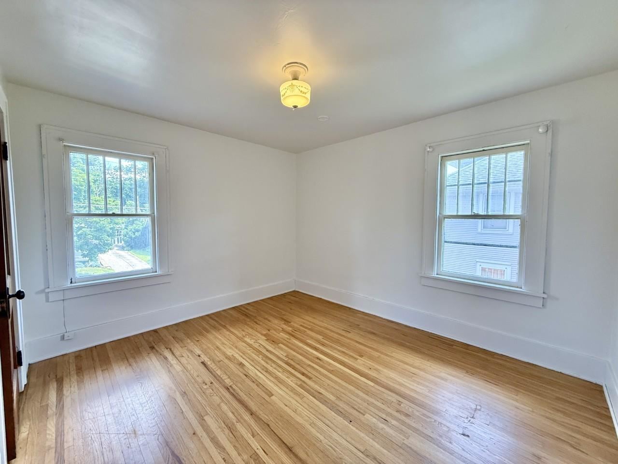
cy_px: 232
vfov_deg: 85.7
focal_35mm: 14
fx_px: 250
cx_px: 309
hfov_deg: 102.1
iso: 250
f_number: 2.2
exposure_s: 1/120
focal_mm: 2.22
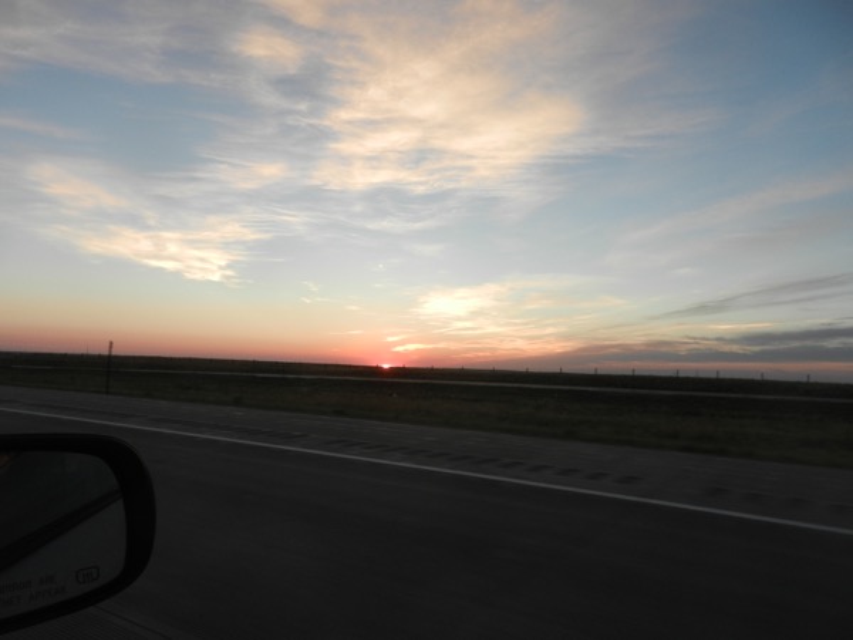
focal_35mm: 25
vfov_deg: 54.9
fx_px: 616
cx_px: 426
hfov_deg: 69.4
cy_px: 320
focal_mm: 4.5
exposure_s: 1/250
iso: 160
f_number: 3.5
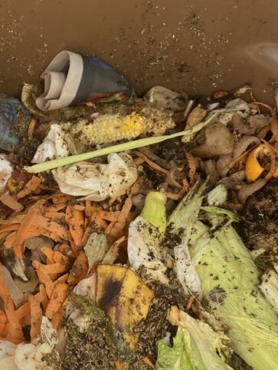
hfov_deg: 26.0
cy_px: 246
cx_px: 49
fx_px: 589
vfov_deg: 34.6
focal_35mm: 55
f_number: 1.8
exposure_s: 1/208
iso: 32
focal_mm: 4.25
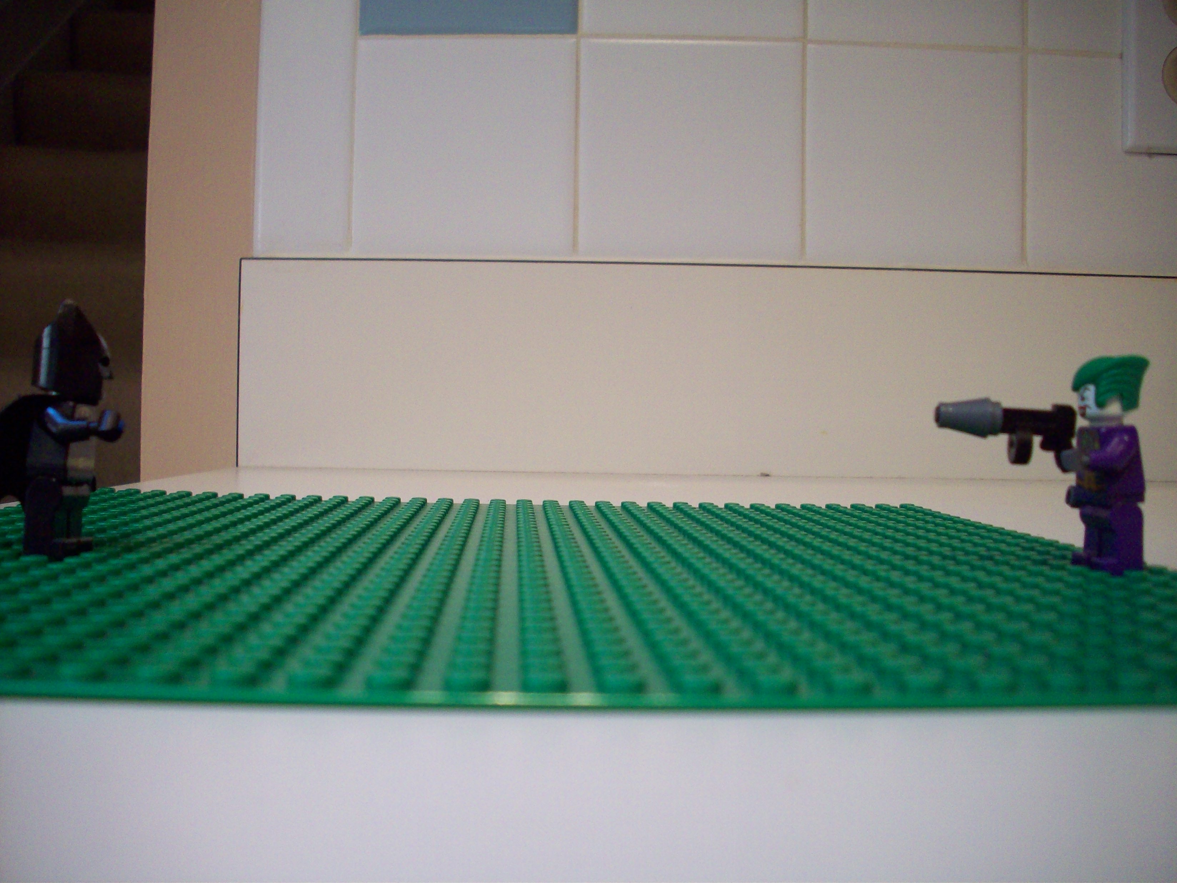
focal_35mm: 37
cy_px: 442
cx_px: 588
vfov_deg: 38.7
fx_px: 1258
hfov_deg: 50.1
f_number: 2.8
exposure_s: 1/18.5
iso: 160
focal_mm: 6.2
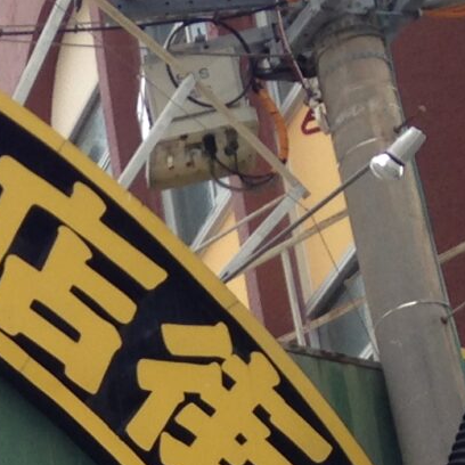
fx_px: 2781
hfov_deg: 8.8
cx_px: -564
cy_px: 946
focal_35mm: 183
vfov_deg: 9.0
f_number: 2.4
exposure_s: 1/374
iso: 50
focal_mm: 4.12
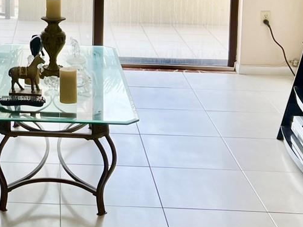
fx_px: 727
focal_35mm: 83
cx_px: -5
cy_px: -51
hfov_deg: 22.6
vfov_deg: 16.9
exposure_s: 1/136
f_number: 1.5
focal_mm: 5.7
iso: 32
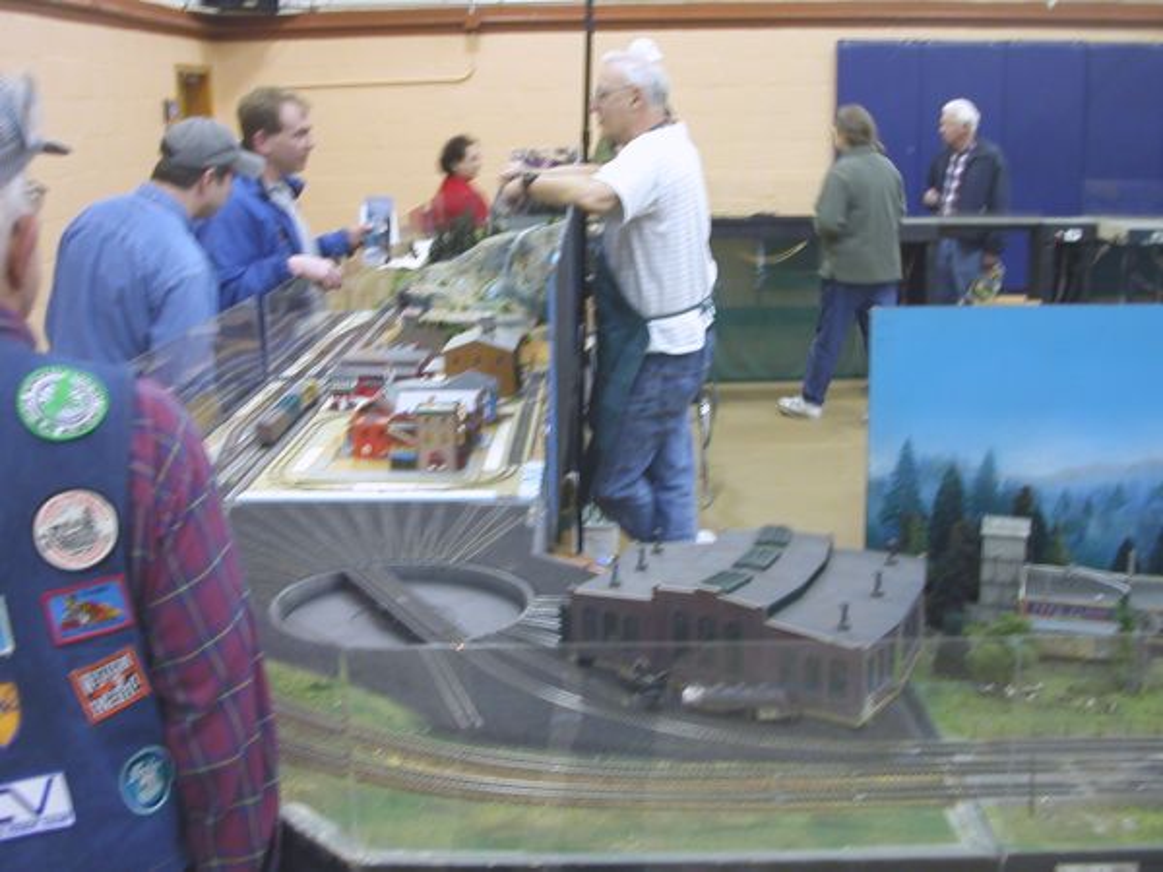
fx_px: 1445
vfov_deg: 33.6
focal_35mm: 43
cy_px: 436
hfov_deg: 43.9
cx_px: 582
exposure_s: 1/12.6
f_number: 2.9
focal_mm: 6.6
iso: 100
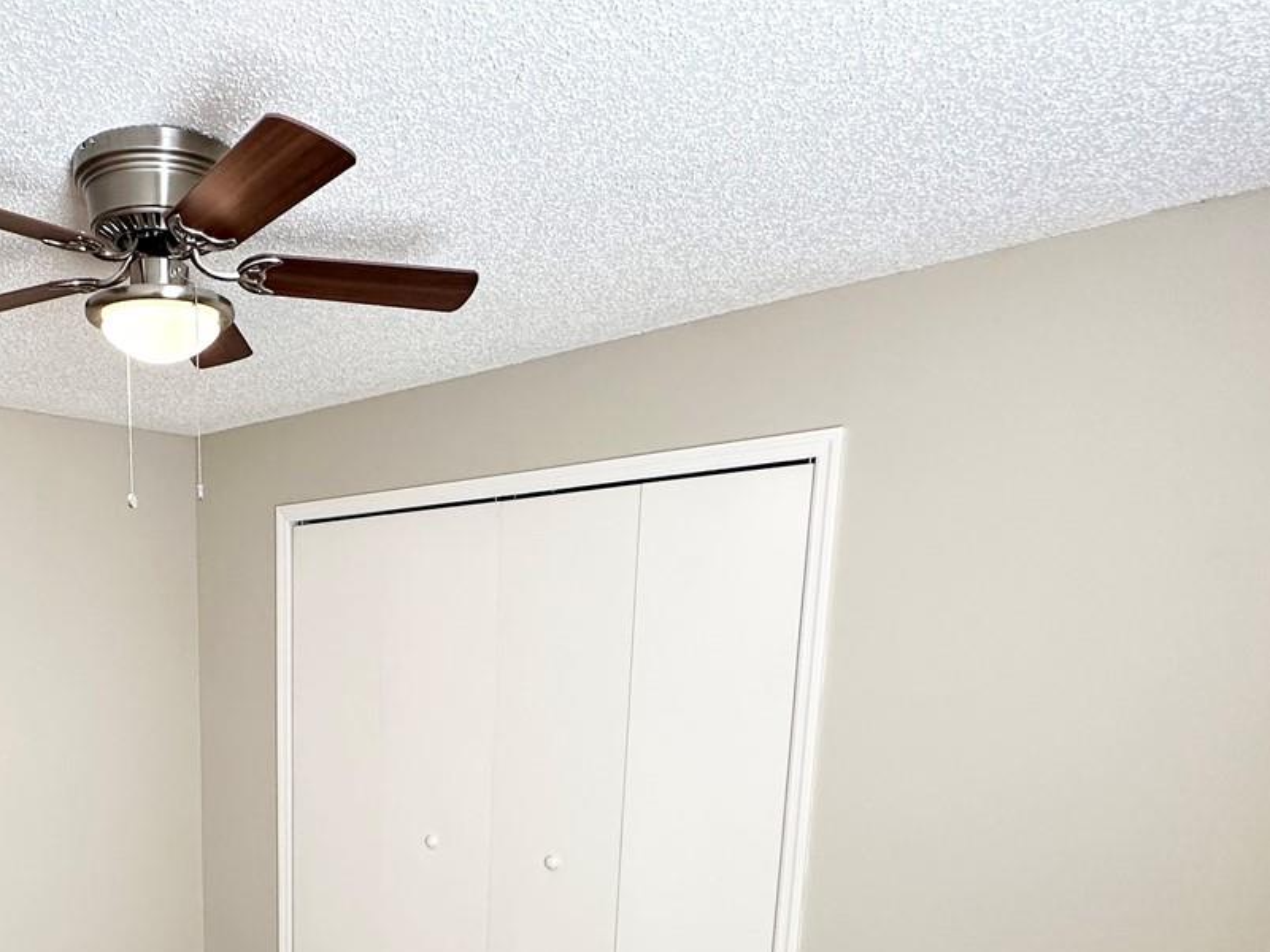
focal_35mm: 28
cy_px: 822
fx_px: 1027
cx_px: 265
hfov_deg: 58.8
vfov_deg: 45.9
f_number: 2.2
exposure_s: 1/99
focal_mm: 2.22
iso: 160
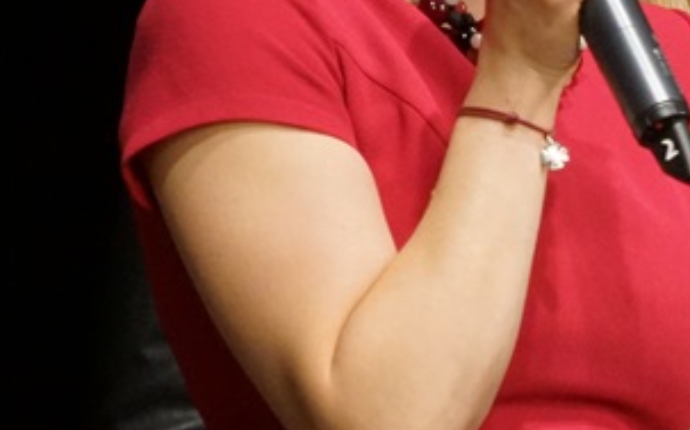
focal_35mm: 706
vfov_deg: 1.9
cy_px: 131
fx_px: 13269
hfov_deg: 3.0
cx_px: 697
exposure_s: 1/125
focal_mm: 140
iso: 3200
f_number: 5.6
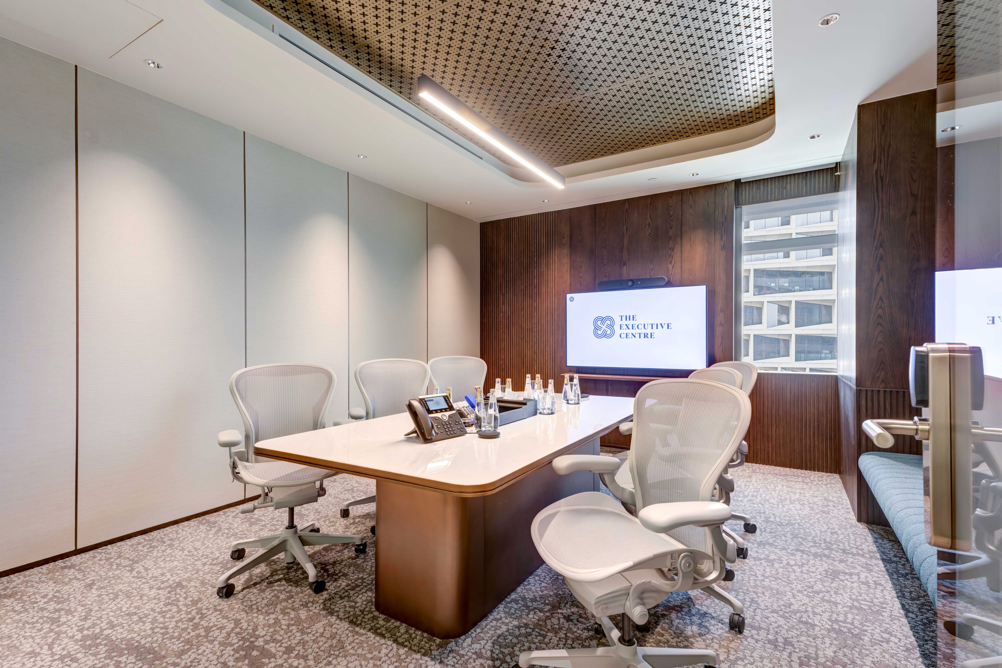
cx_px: 501
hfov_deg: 93.6
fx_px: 470
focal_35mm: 17
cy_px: 334
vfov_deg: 70.8
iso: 100
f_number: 10
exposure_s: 1/3.33
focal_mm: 16.9
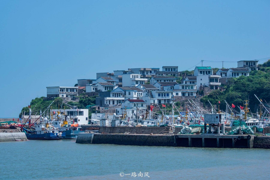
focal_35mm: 125
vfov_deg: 11.0
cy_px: 90
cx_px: 135
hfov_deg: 16.4
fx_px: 938
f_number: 14
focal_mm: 125
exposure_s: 1/250
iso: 200
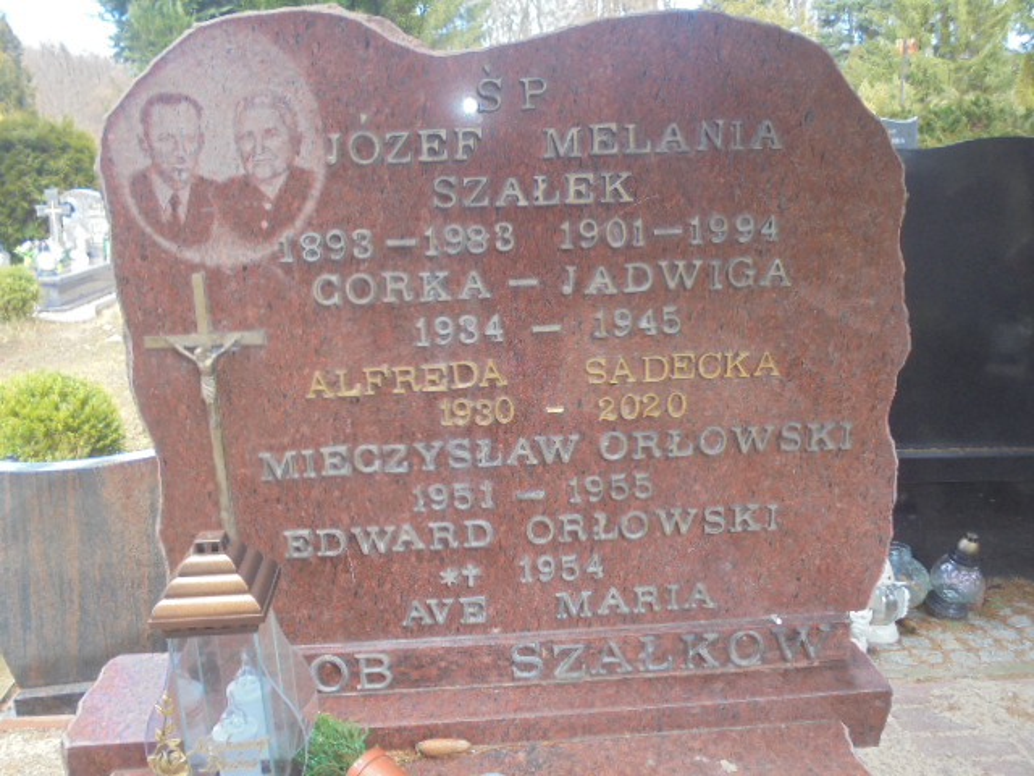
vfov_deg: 41.8
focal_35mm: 34
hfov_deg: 54.0
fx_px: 1016
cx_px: 517
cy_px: 388
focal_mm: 6.1
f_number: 4
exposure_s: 1/30
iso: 100
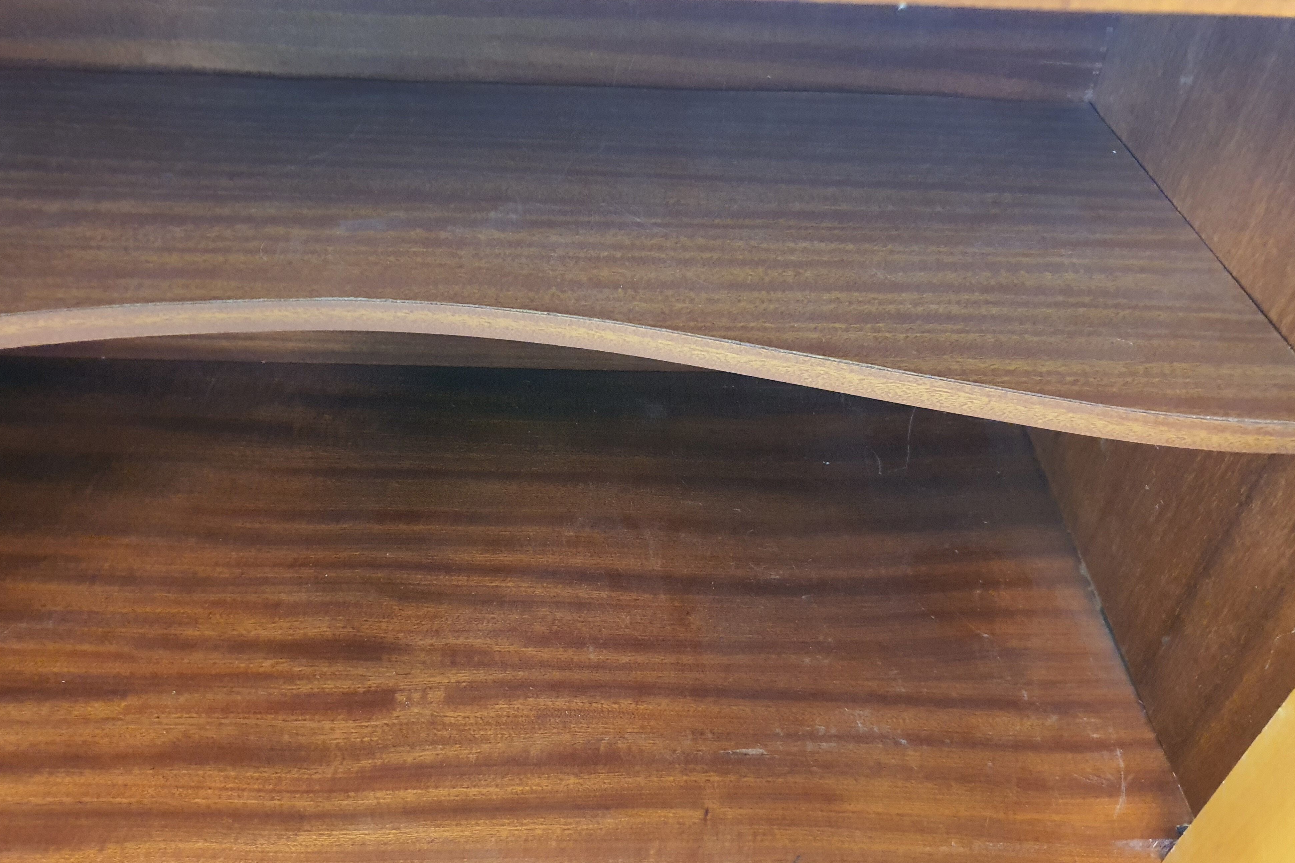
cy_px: 469
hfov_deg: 65.5
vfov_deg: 46.4
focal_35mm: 28
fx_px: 1007
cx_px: 655
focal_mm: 4.3
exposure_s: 1/25
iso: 640
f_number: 1.5
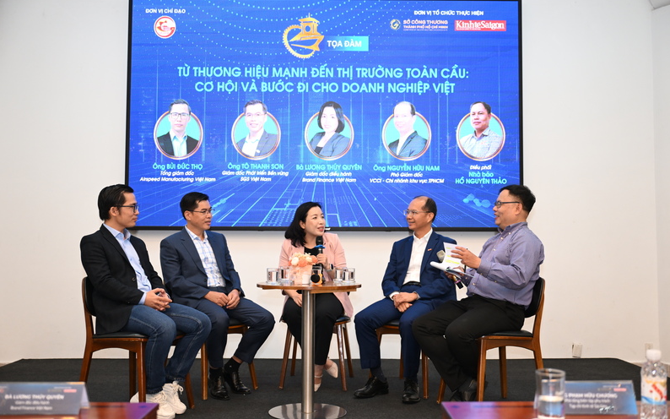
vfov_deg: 33.6
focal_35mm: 38
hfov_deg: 51.5
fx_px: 694
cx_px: 336
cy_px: 206
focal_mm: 37
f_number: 2.8
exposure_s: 1/200
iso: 1250
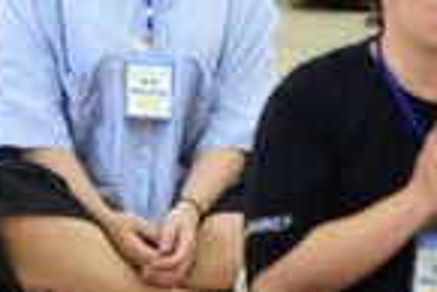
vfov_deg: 2.6
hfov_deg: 3.8
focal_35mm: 538
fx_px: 6537
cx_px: 42
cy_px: -262
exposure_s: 1/40
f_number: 4
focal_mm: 120
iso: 1600
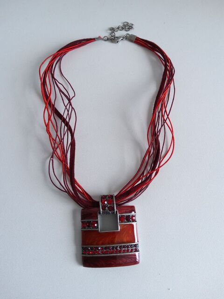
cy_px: 150
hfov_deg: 53.1
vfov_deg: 67.3
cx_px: 112
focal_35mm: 26
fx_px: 224
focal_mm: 3.08
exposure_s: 1/100
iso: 64
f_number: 2
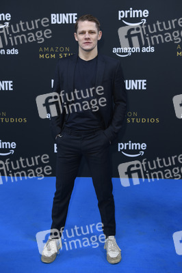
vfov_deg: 50.7
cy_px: 136
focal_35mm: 38
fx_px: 289
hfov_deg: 35.0
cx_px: 91
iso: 400
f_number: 4
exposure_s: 1/500
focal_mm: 38
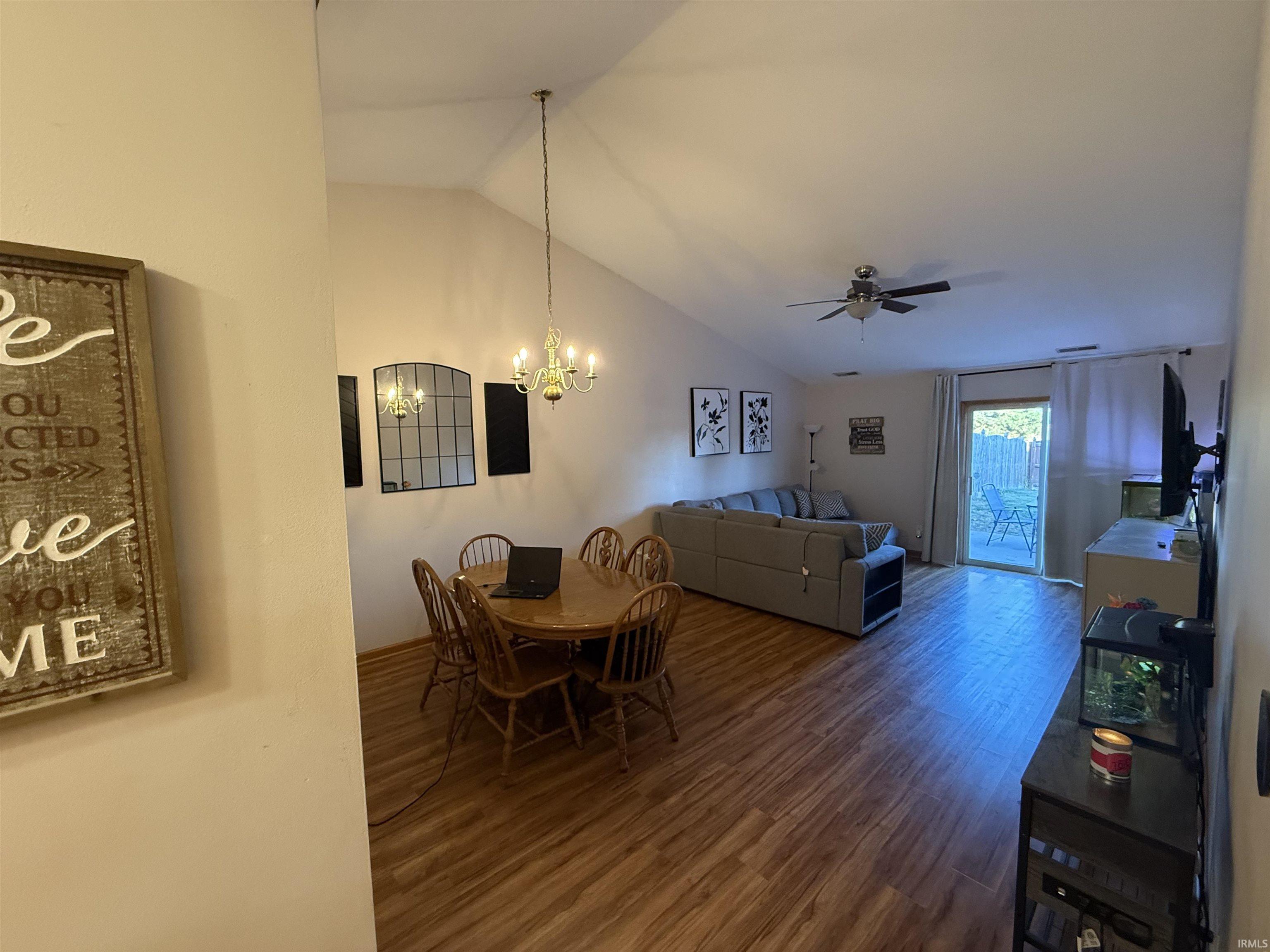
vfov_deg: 85.7
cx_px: 635
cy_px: 476
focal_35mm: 14
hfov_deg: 102.1
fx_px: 514
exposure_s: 1/60
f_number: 2.2
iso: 500
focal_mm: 2.22
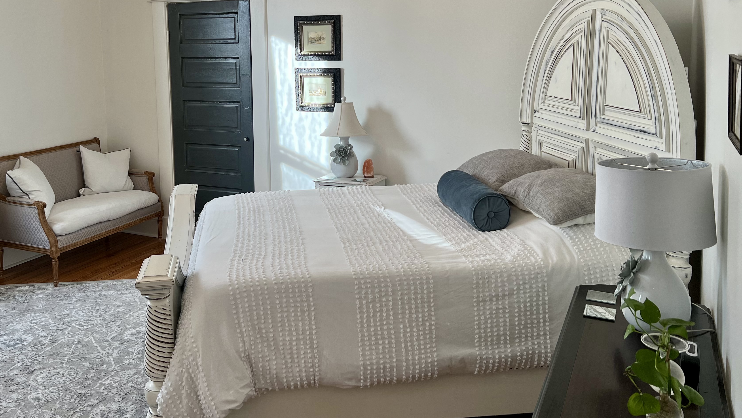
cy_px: 110
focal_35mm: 34
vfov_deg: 34.0
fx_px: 669
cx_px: 322
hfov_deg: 57.8
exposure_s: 1/123
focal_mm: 5.7
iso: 50
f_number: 1.5
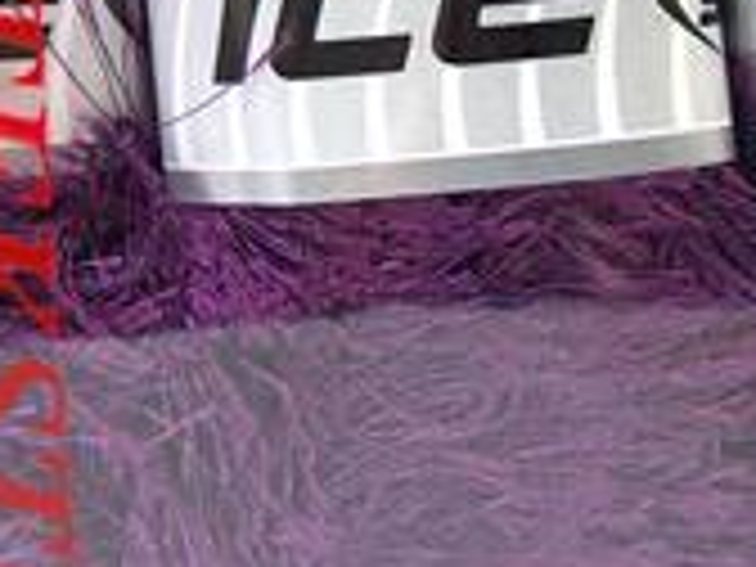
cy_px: 34
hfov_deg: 18.7
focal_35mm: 105
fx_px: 2293
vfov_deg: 13.9
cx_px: 288
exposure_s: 1/11
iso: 200
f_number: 2.8
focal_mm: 8.96
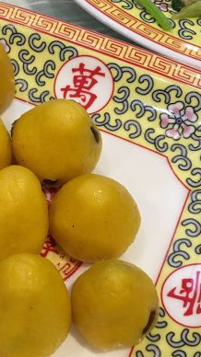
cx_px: 11
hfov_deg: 20.5
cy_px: 218
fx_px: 541
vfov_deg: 36.5
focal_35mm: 57
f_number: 2.2
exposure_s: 1/17
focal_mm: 4.15
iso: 64
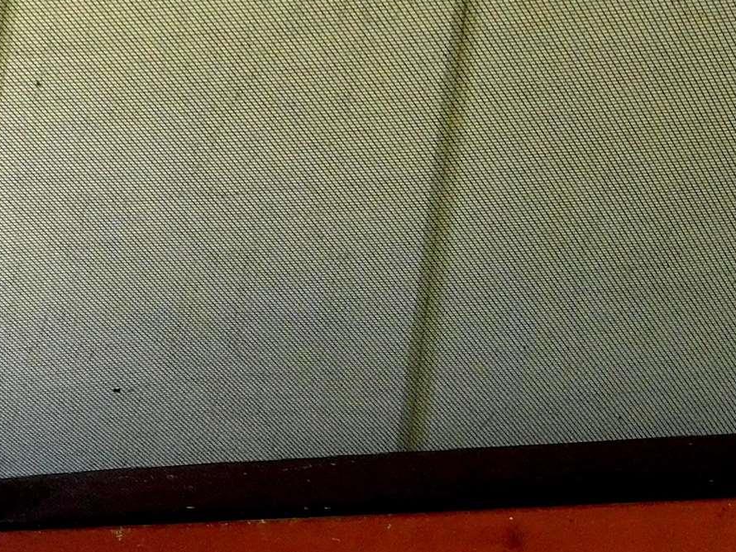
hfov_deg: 13.6
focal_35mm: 138
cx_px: 1025
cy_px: 908
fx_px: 2935
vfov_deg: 10.3
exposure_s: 1/100
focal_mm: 7.1
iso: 125
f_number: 3.6
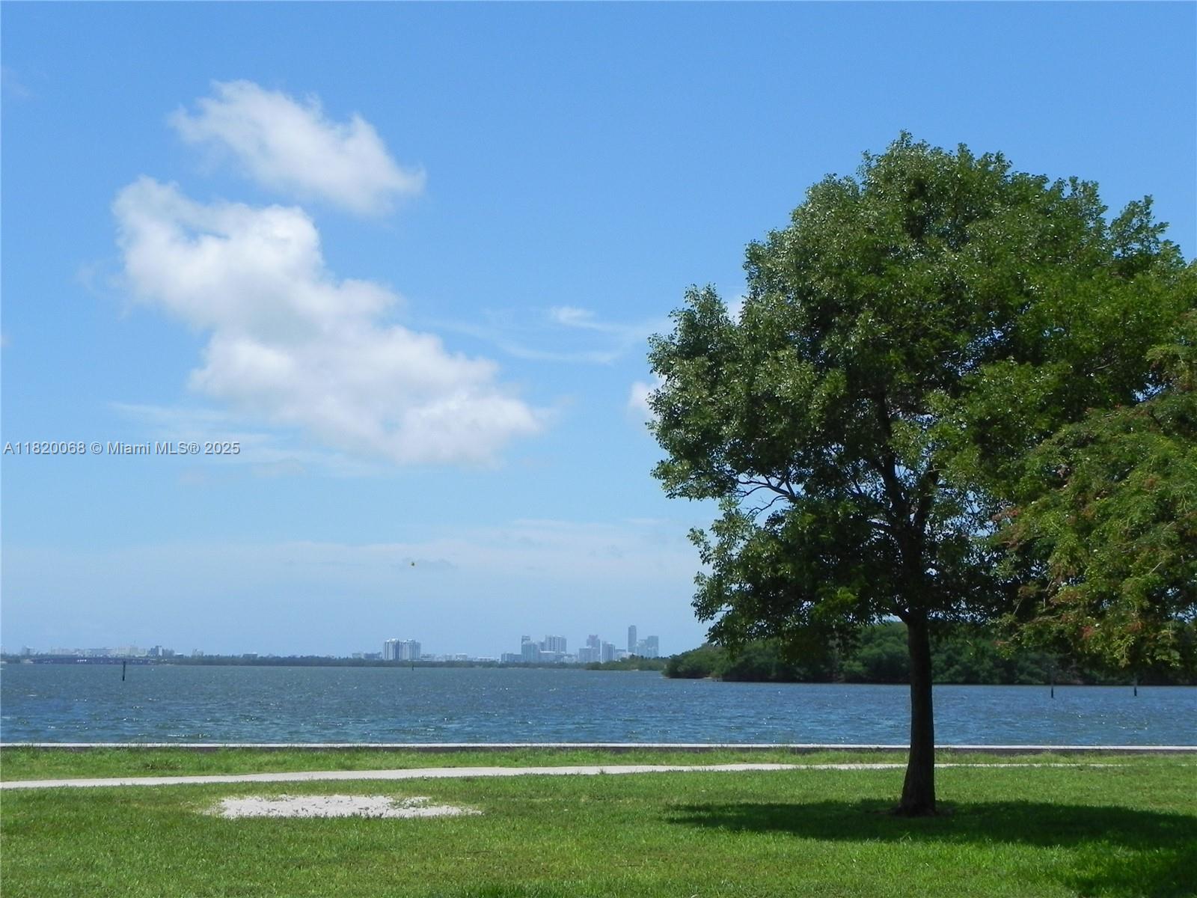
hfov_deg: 33.2
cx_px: 598
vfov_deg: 25.2
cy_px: 449
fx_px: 2006
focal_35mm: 58
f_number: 8
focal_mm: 10.3
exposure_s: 1/420
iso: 160
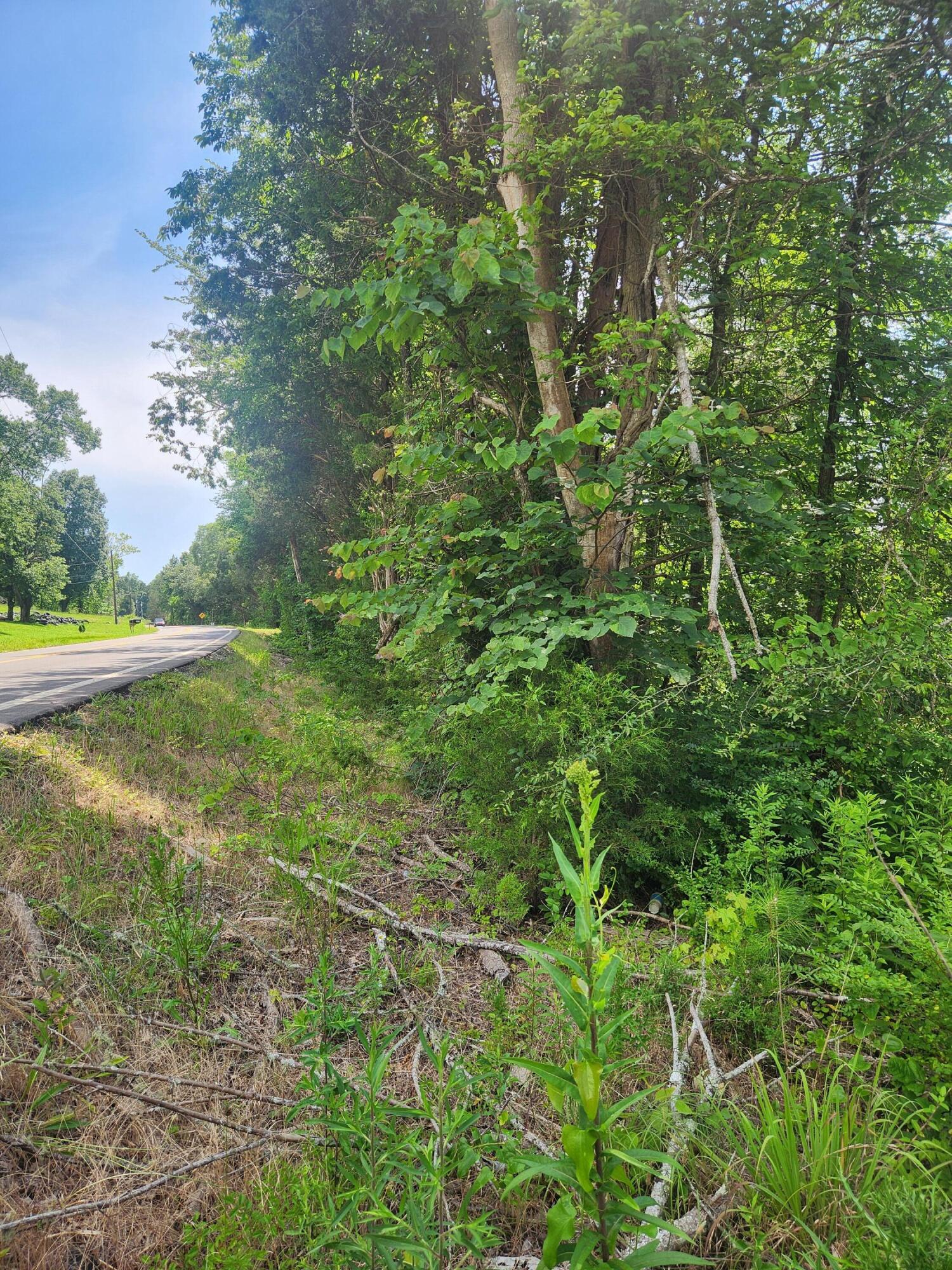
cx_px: 476
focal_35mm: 23
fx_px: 843
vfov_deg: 73.9
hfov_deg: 58.9
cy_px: 635
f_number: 1.8
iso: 20
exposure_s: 1/621
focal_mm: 5.4
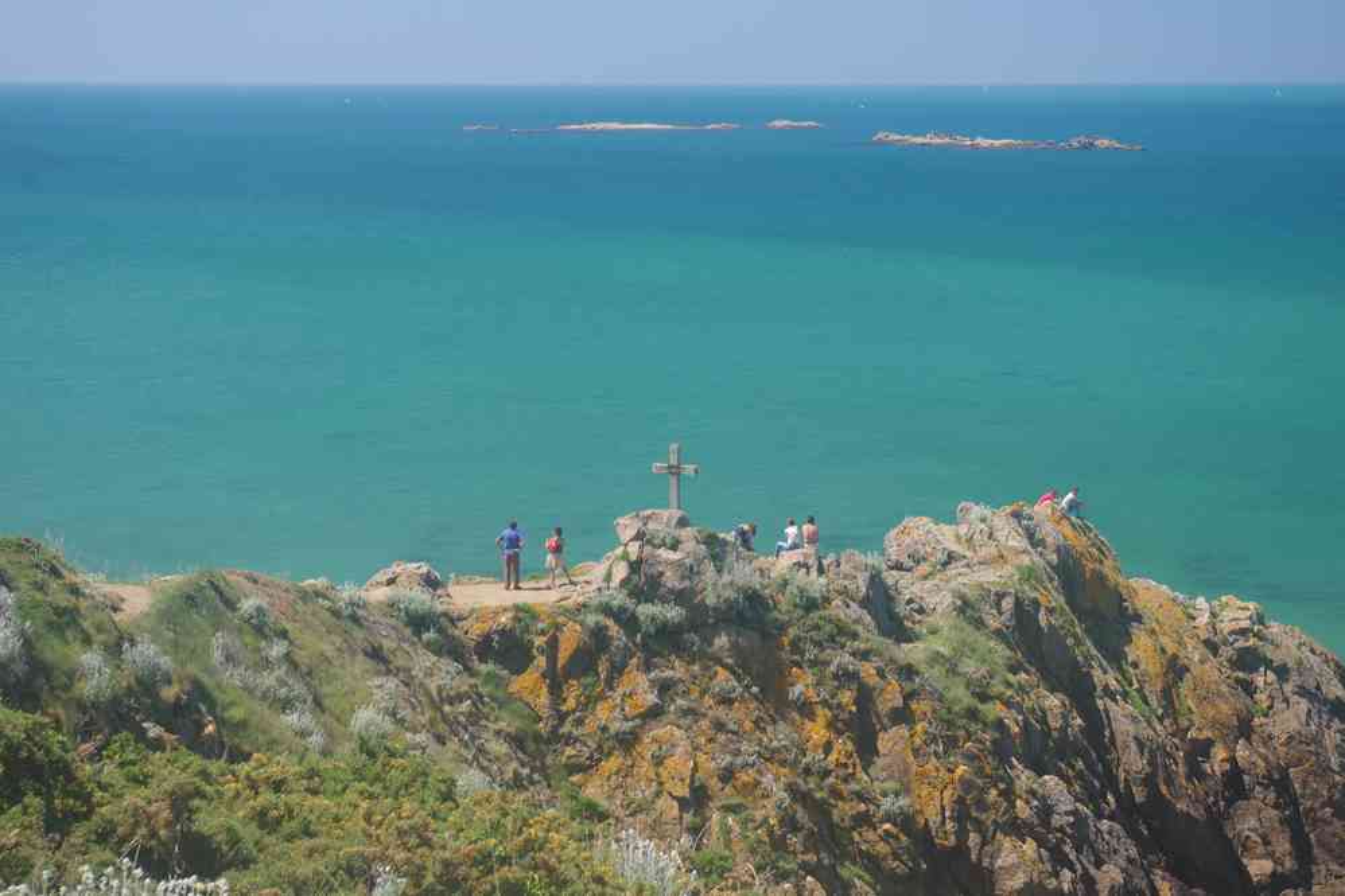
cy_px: 448
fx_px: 3082
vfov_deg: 16.6
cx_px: 672
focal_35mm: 82
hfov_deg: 24.6
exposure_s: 1/100
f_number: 9
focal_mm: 55
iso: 200
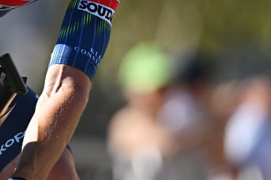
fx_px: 8962
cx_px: -37
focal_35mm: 1192
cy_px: 6
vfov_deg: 1.2
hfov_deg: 1.7
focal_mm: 300
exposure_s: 1/3200
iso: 250
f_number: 2.8
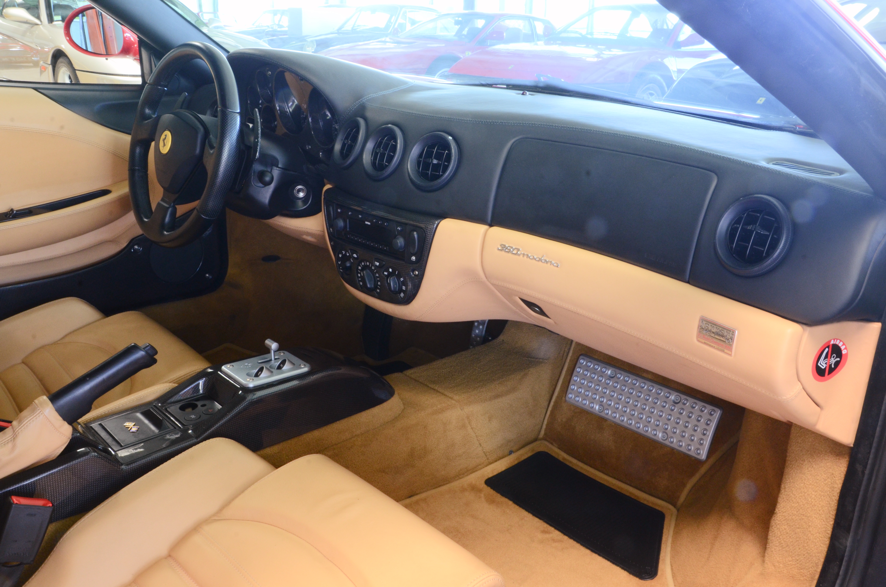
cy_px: 294
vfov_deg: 39.8
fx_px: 810
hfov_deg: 57.3
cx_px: 443
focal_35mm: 33
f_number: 22
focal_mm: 22
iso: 800
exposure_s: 2.5
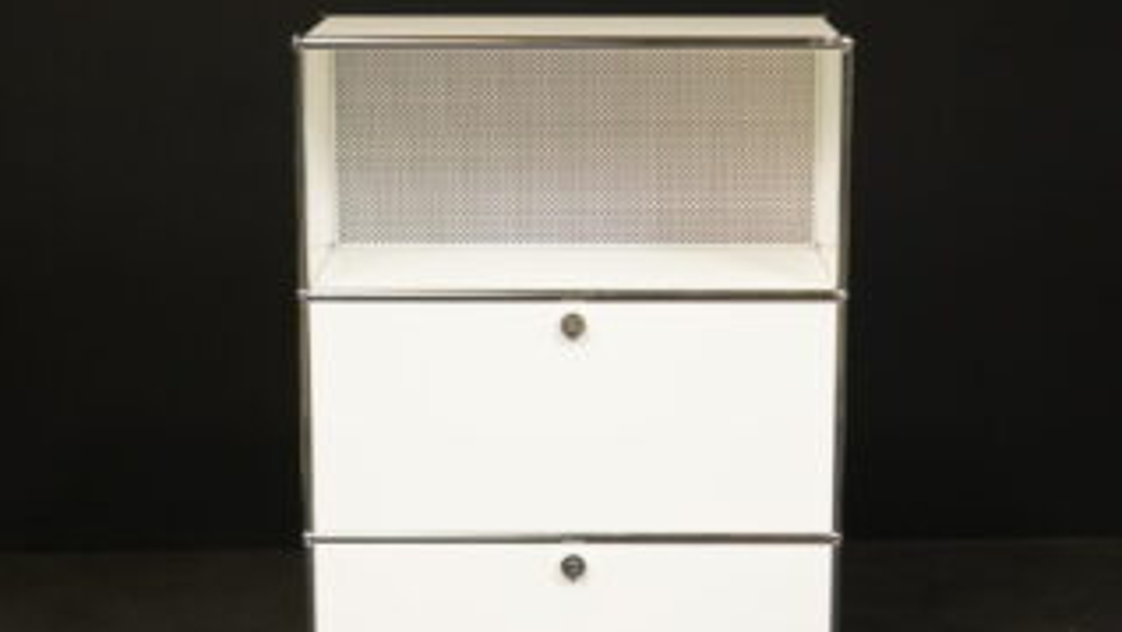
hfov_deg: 25.6
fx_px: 2470
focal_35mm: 83
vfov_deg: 14.5
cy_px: 417
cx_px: 547
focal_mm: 42
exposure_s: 1/100
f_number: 7.1
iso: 3200
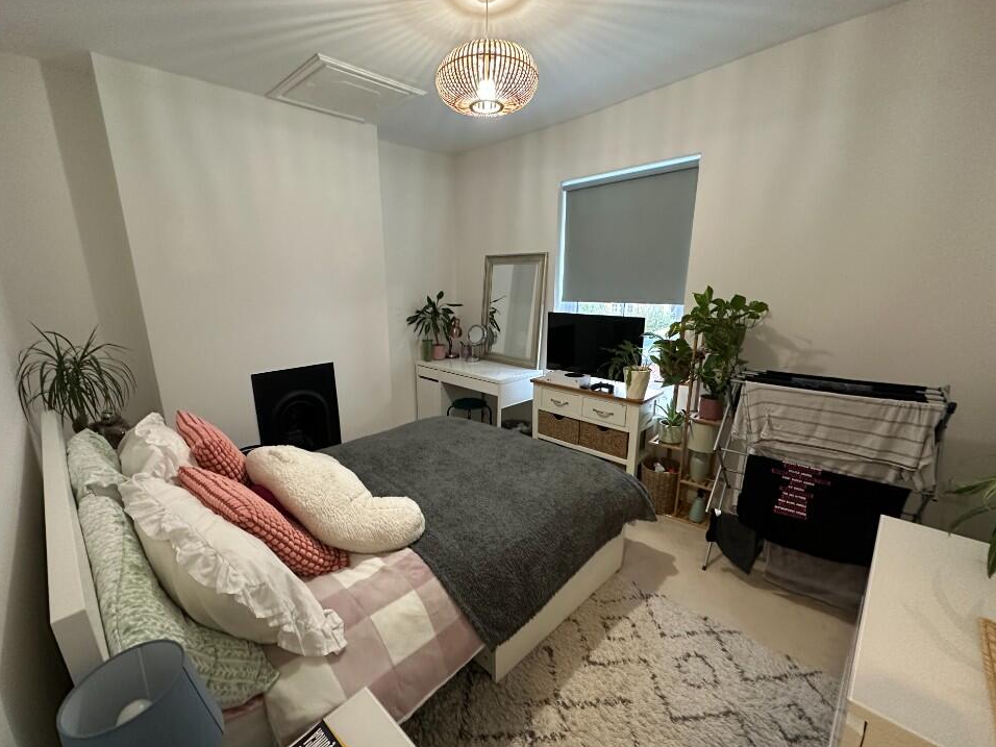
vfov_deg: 81.7
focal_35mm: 15
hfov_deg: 98.1
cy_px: 390
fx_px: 432
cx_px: 472
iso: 640
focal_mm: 2.22
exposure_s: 1/50
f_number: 2.2
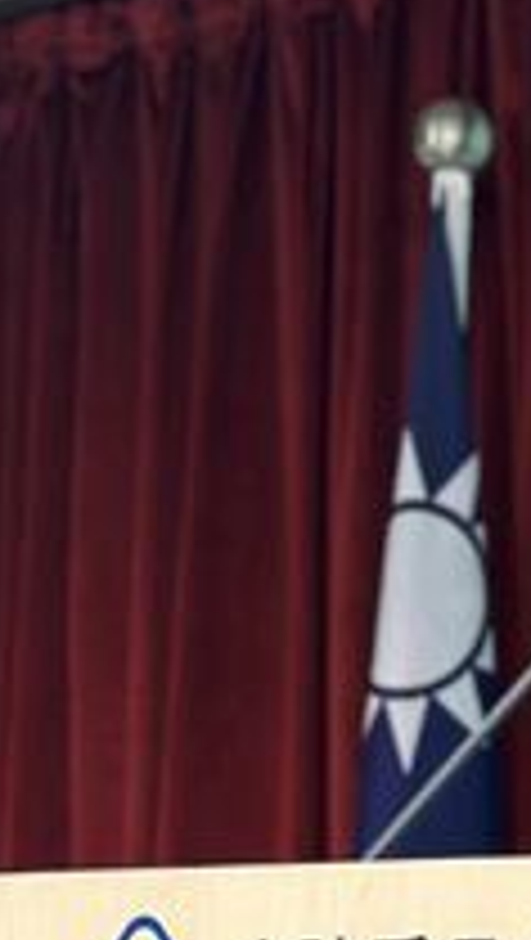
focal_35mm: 150
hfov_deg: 7.9
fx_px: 3744
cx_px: 896
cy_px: 616
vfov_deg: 14.3
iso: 125
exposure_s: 1/120
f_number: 1.78
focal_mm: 6.86
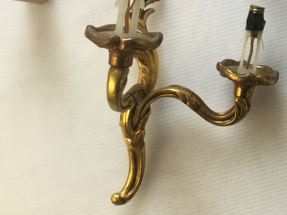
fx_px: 531
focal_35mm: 64
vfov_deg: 22.1
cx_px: 274
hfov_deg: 28.7
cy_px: -2
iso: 25
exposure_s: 1/33
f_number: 2.4
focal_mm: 3.3
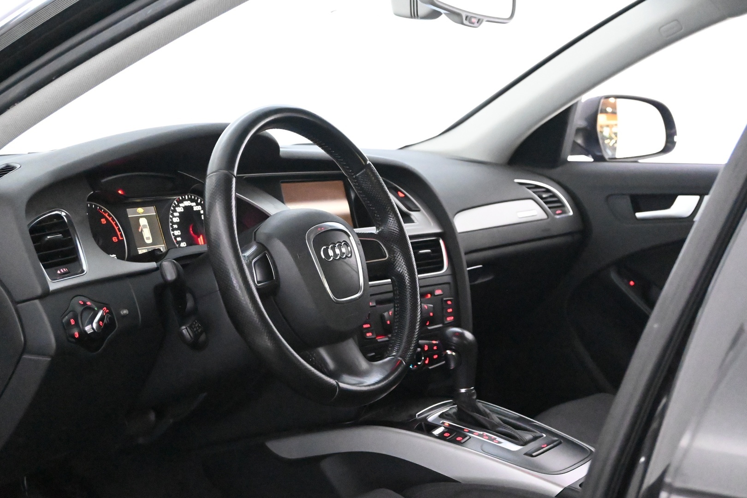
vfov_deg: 23.2
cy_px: 249
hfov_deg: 34.2
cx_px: 374
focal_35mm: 58
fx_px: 1214
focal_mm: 39
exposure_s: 1/60
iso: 20000
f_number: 5.6
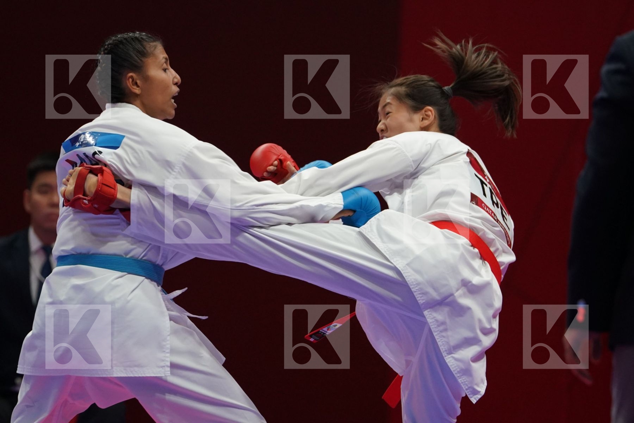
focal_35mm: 420
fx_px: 7396
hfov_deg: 4.9
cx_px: 317
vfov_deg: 3.3
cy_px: 212
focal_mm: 280
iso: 2500
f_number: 4
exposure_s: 1/1000
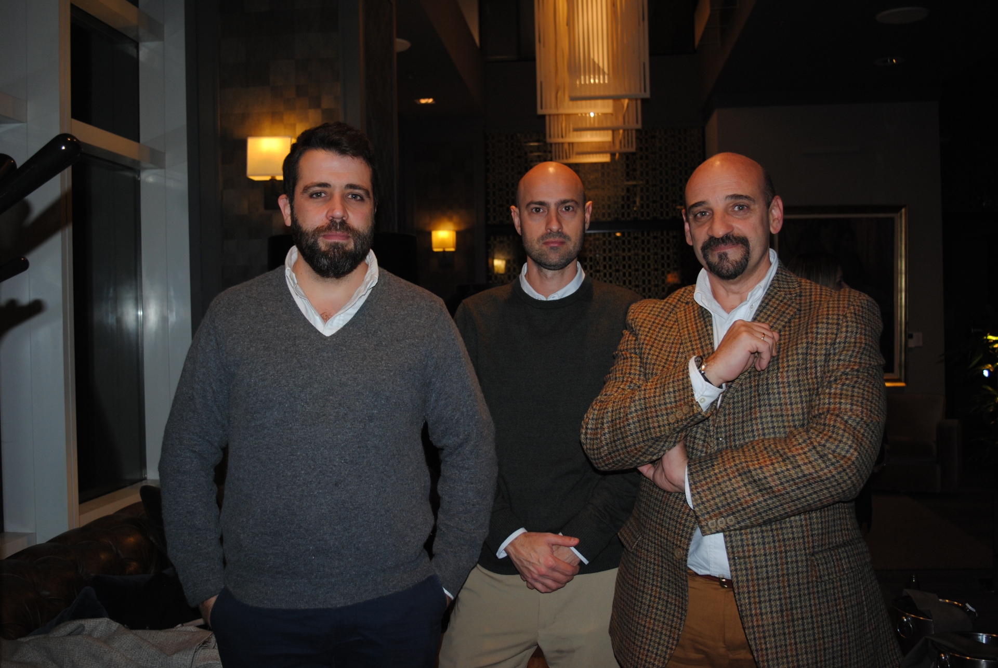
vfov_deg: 37.0
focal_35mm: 36
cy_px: 334
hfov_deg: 53.1
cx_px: 499
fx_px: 999
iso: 200
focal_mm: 24
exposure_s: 1/60
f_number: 4
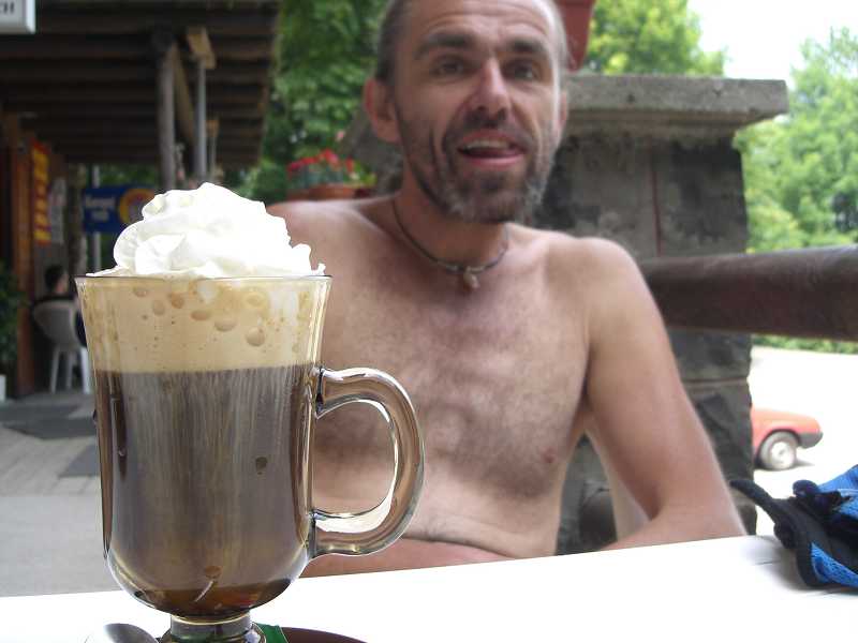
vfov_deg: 37.7
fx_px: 942
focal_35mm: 38
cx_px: 429
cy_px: 322
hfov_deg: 49.0
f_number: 3.1
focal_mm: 6.3
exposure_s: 1/125
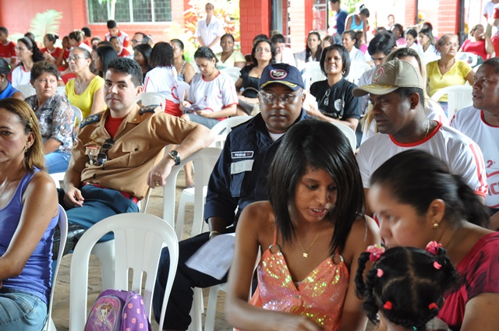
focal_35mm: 57
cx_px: 250
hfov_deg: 35.1
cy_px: 166
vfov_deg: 23.7
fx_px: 789
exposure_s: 1/30
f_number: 4.8
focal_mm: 38
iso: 800
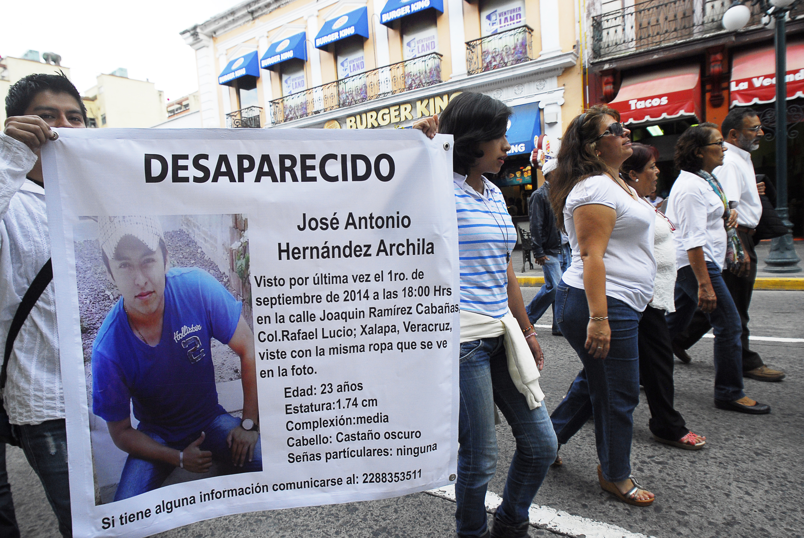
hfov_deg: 81.1
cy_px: 269
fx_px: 470
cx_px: 402
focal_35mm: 21
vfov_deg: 59.6
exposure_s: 1/320
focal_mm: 14
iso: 320
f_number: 4
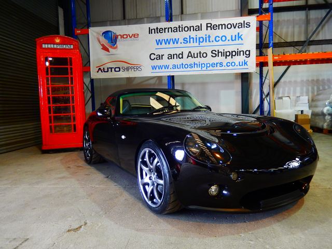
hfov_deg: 69.4
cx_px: 166
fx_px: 240
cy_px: 124
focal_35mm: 25
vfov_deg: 54.9
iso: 400
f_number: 3.4
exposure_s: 1/13
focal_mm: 4.5
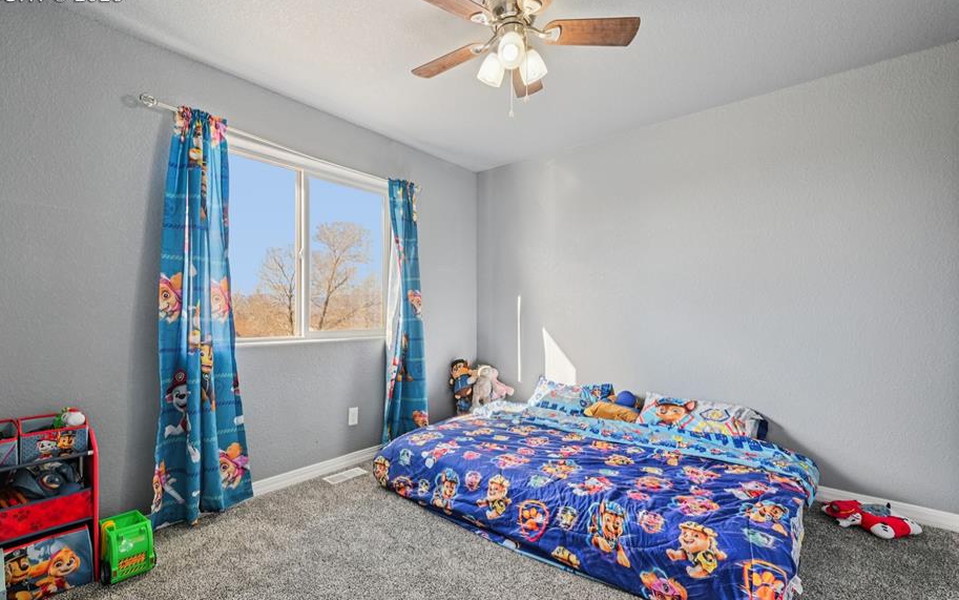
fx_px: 418
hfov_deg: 97.7
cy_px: 303
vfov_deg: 71.3
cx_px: 455
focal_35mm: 16
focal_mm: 14
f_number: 13
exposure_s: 1/15
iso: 280
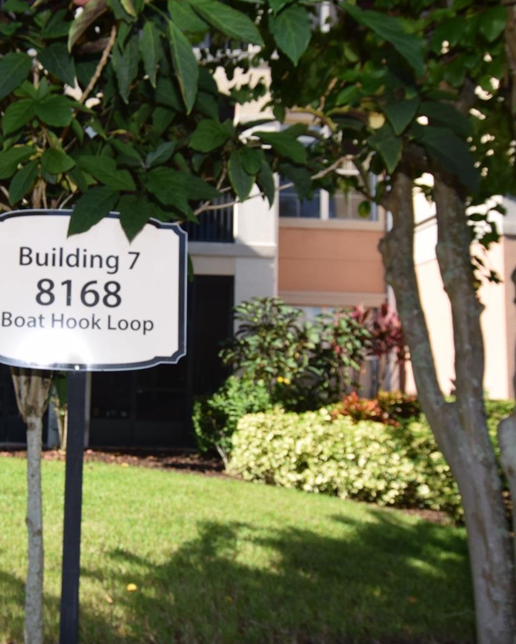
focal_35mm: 33
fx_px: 625
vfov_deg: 54.6
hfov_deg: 43.1
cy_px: 322
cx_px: 115
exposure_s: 1/160
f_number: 6.3
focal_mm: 15
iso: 100
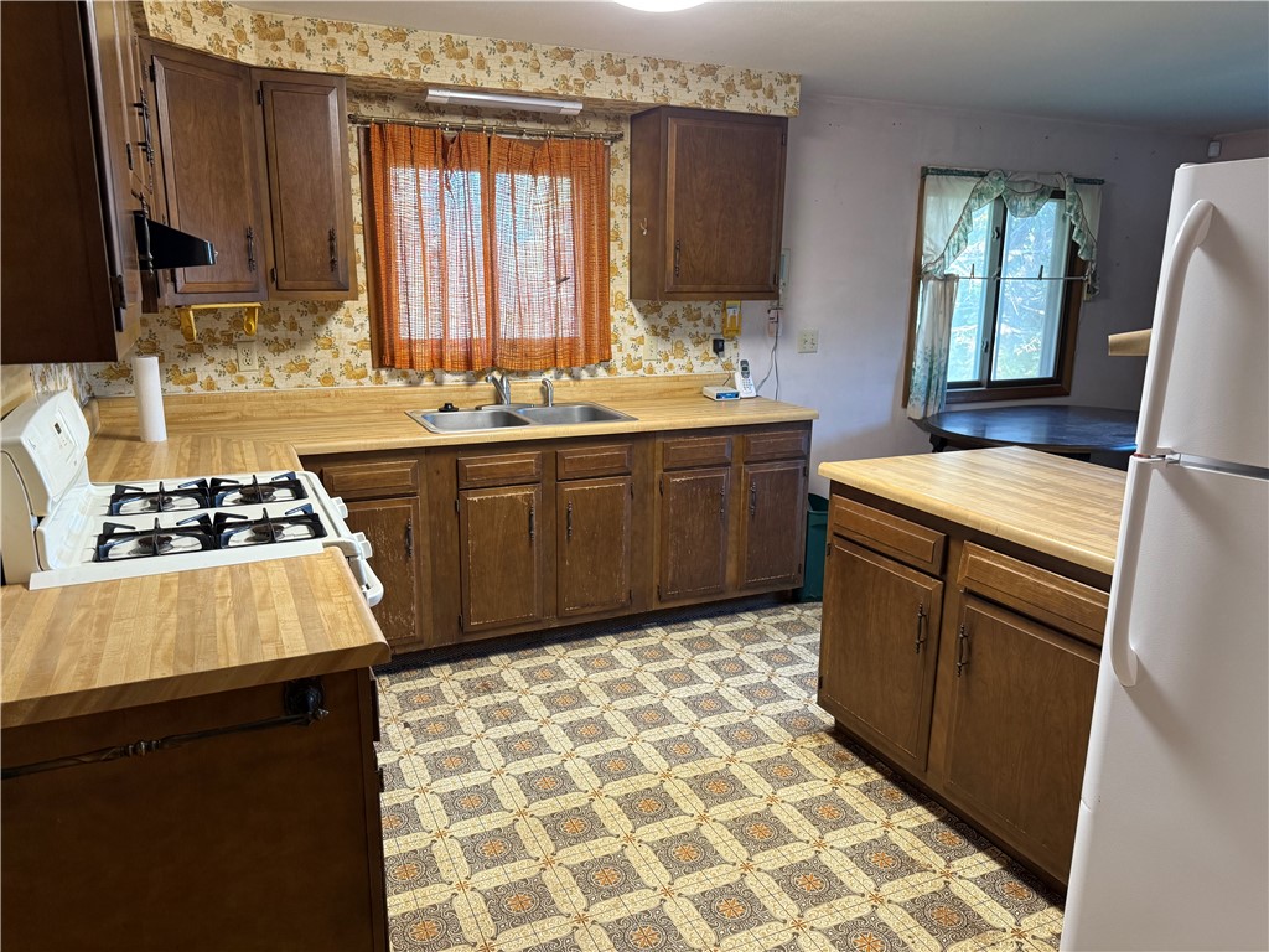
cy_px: 476
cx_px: 634
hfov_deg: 71.6
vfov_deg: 56.8
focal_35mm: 24
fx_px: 880
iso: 200
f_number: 1.78
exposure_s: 1/60
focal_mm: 6.76
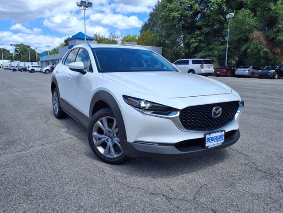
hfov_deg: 65.3
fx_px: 221
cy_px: 106
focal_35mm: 27
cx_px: 142
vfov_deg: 51.4
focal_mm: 3.58
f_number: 1.9
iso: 40
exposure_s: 1/1667
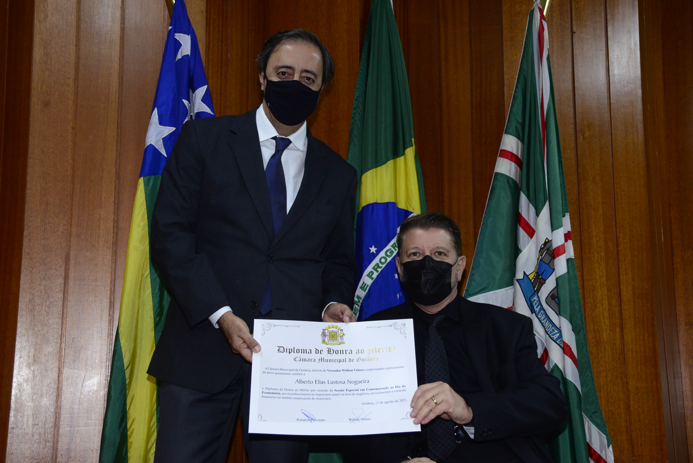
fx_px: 1001
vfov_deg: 26.0
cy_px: 225
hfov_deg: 38.2
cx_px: 353
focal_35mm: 52
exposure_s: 1/60
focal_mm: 50
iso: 2500
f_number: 7.1
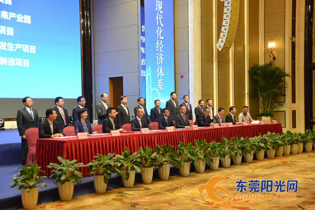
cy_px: 105
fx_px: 437
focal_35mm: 50
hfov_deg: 39.6
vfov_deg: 27.0
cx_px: 158
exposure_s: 1/250
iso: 5000
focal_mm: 50
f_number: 4.5
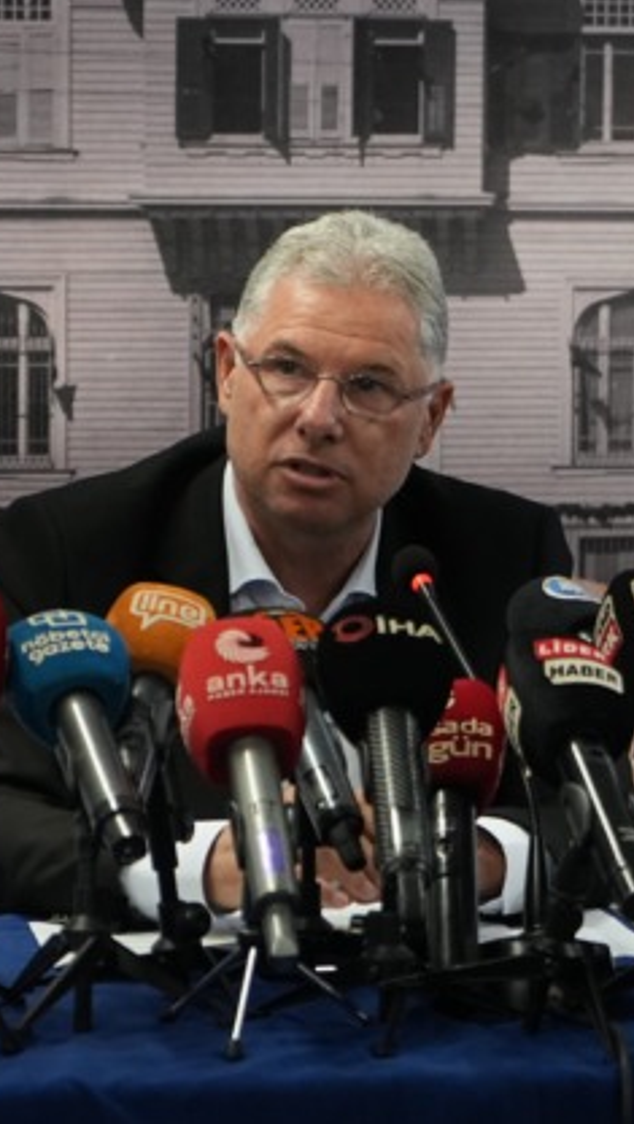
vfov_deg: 13.0
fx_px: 4954
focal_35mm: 166
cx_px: 421
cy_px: 561
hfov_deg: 7.3
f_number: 4
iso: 3200
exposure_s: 1/200
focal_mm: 70
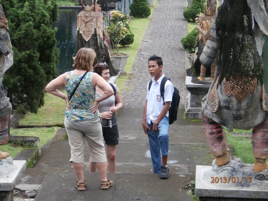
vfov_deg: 13.5
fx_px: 852
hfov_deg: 17.9
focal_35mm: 110
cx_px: 134
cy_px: 100
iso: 100
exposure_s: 1/100
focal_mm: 19.54
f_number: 5.4
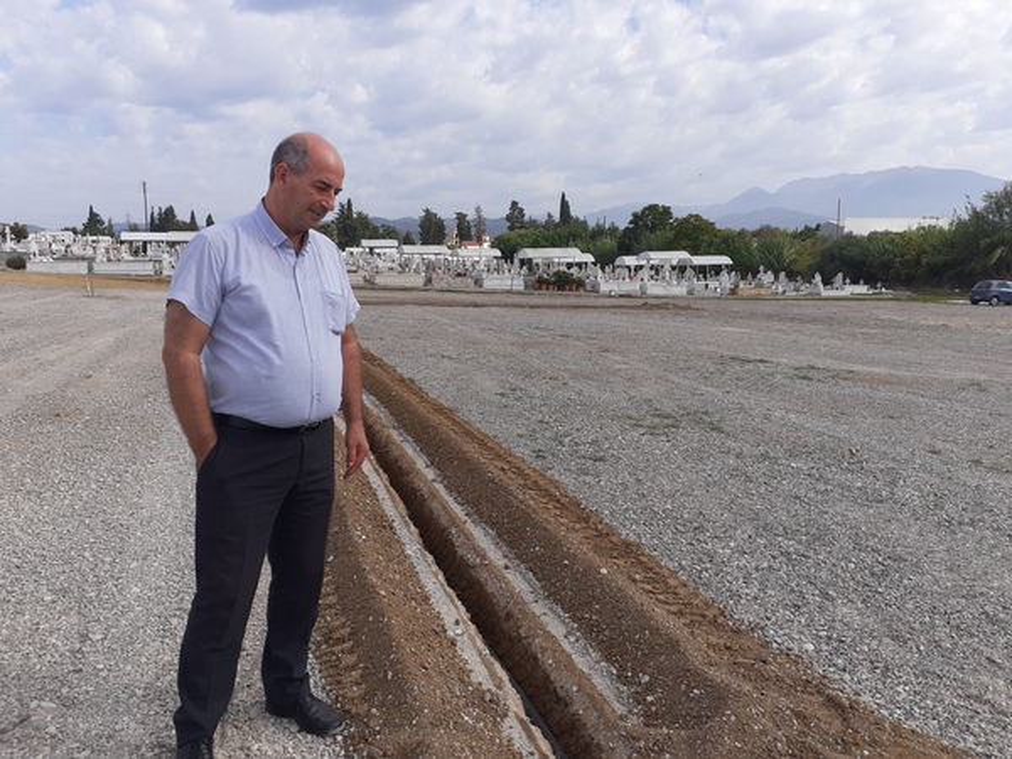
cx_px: 506
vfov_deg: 51.4
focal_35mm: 27
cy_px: 380
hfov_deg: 65.3
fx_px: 789
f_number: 1.9
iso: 40
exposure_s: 1/1712
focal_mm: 3.6
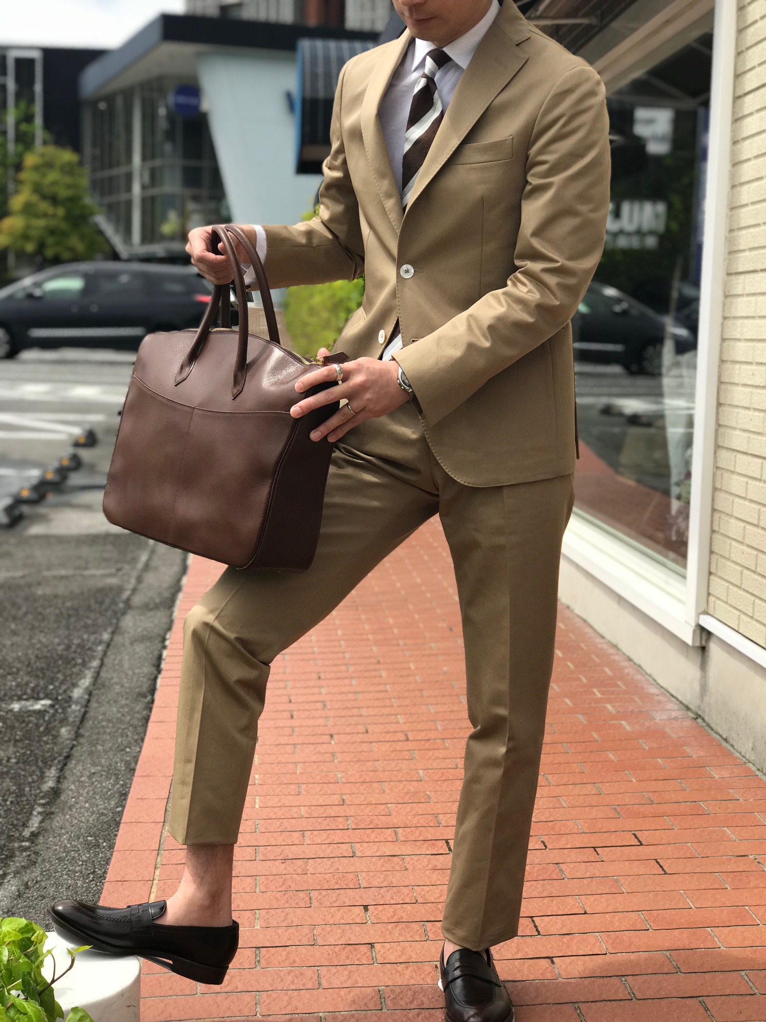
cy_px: 511
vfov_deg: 33.8
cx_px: 383
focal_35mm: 57
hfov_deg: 25.7
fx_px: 1682
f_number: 2.8
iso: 20
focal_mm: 6.6
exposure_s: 1/812
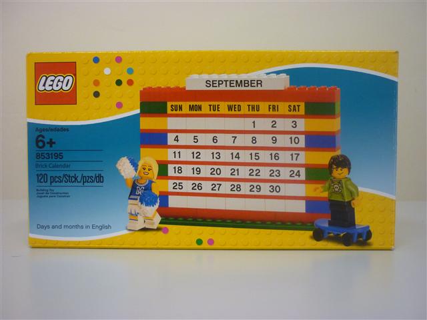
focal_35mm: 33
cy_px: 160
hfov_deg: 55.4
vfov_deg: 42.9
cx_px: 214
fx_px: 407
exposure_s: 1/30
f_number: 2.8
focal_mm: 5.5
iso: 250
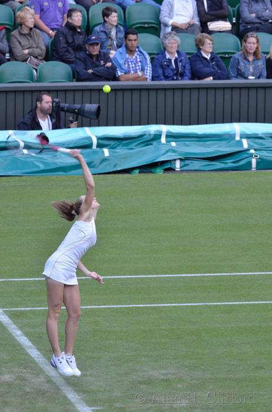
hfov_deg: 3.5
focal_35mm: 390
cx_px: 136
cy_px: 206
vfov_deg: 5.3
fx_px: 4444
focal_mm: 260
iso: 640
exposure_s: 1/500
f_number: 5.3
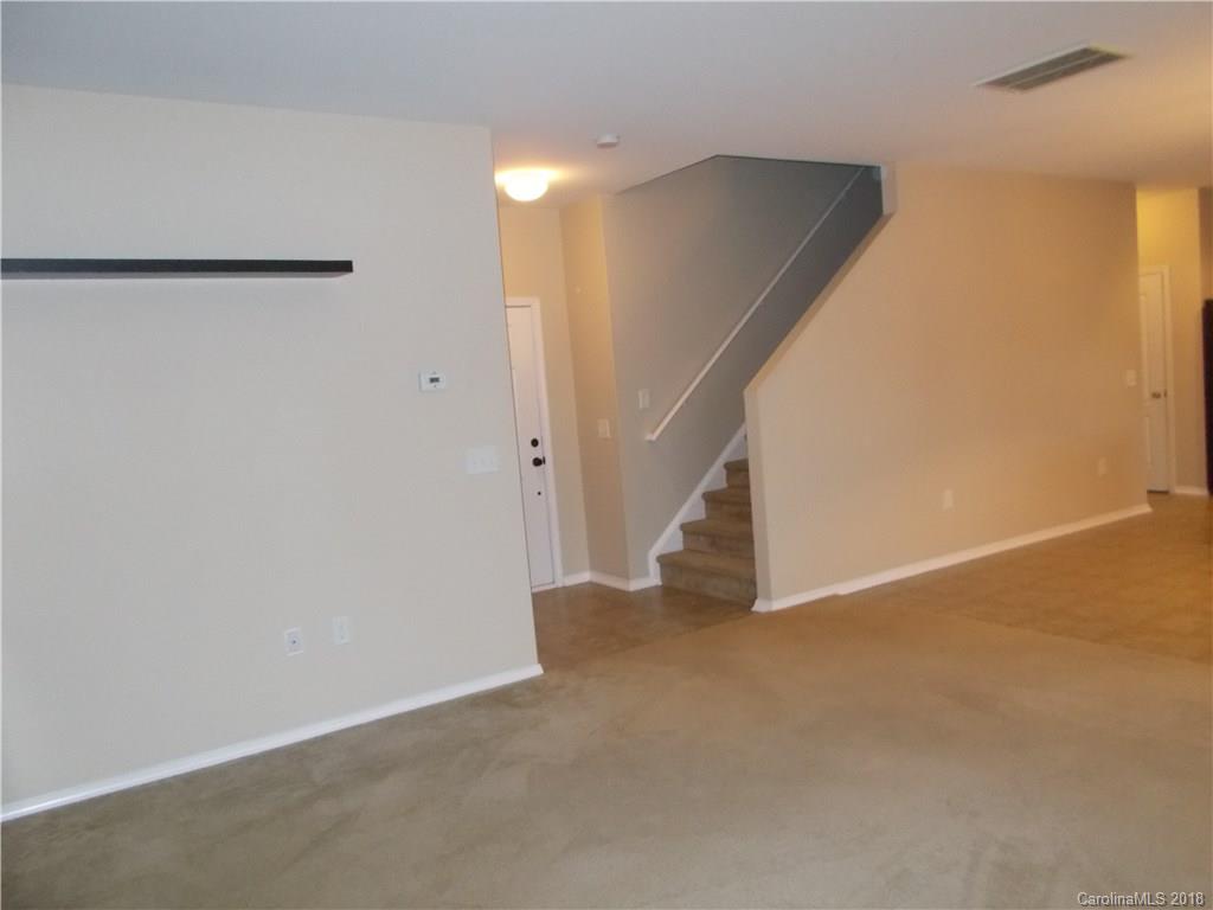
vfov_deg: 53.1
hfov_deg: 67.3
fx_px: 911
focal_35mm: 26
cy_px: 455
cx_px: 606
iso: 450
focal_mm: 4.6
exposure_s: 1/25
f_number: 3.2
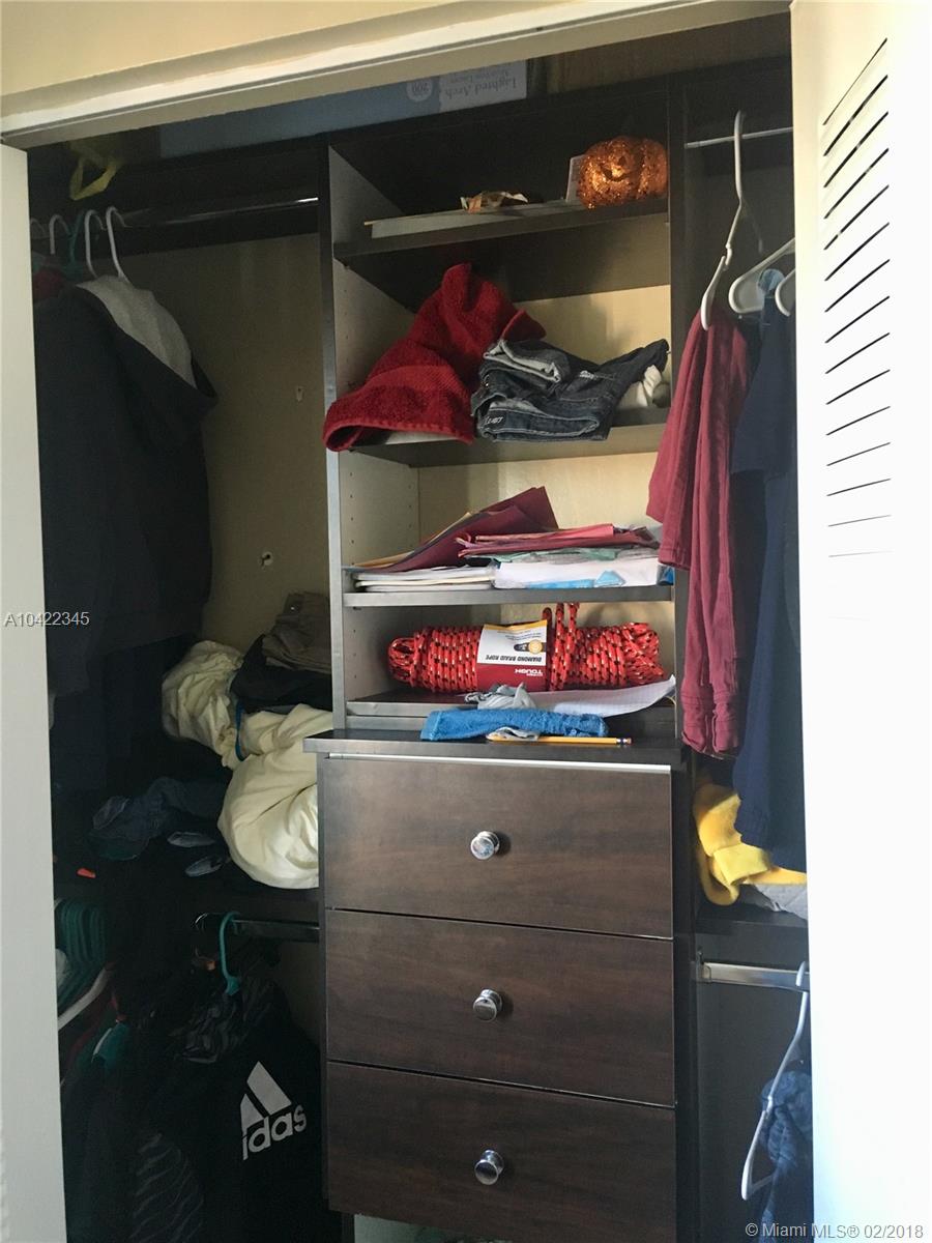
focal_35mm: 29
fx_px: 1041
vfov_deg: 61.7
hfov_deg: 48.2
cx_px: 466
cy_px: 622
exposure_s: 1/15
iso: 200
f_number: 2.2
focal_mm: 4.15
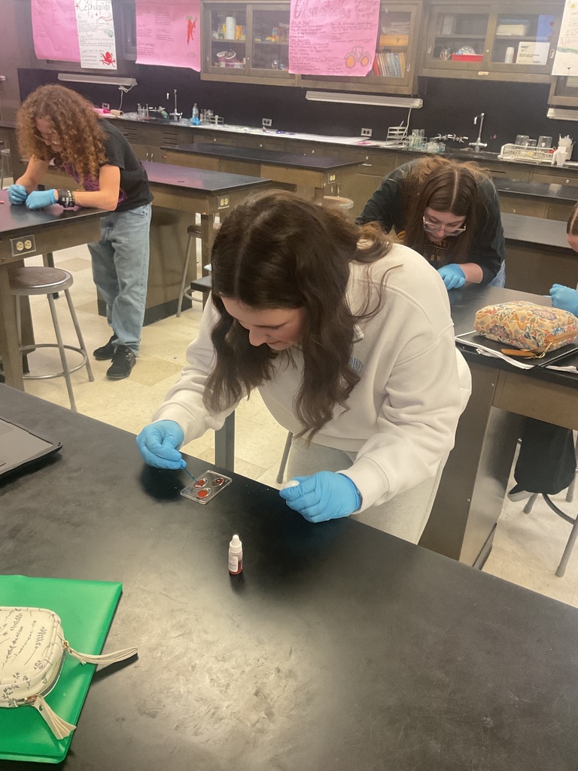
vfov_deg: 61.7
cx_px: 289
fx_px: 646
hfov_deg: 48.2
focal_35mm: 29
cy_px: 386
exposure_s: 1/60
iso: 160
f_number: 1.8
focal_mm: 3
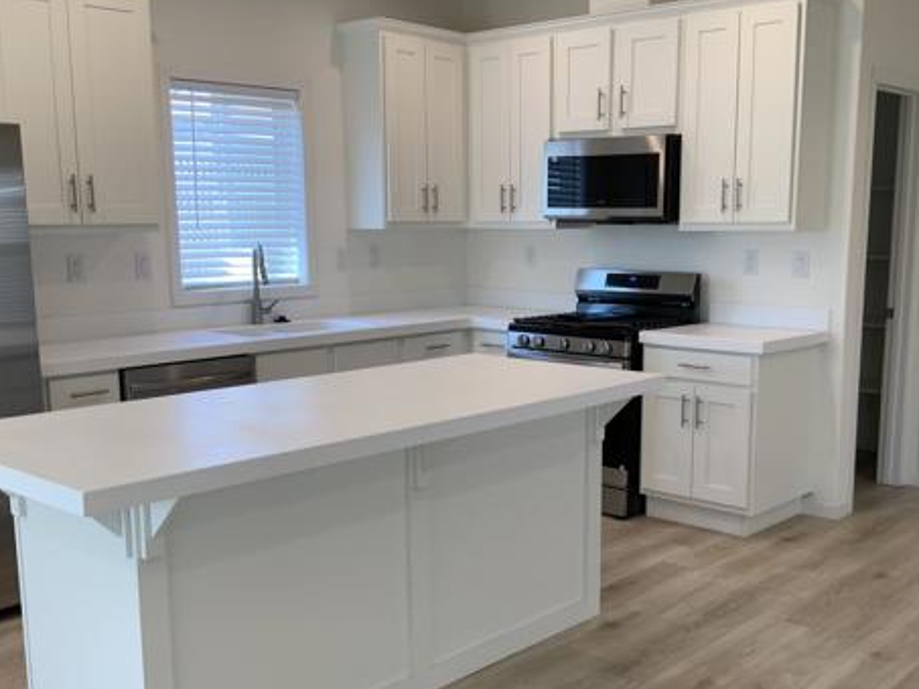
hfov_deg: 45.7
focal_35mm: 41
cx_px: 515
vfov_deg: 35.1
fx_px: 1089
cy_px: 403
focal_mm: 3
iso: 40
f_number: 1.8
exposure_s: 1/120
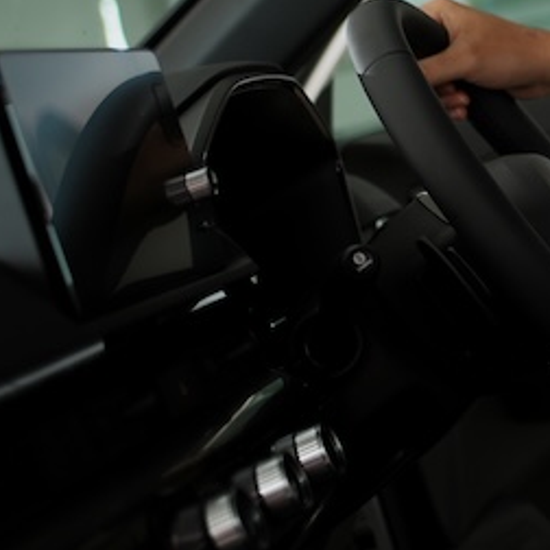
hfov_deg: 13.3
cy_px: 23
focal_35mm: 118
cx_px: 991
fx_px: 2121
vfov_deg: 14.6
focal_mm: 35
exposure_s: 1/160
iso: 50
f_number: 1.8
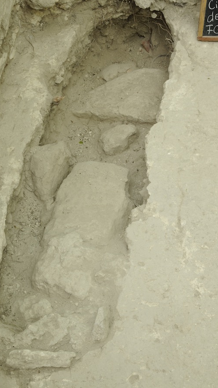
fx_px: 751
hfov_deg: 16.5
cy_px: 192
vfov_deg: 29.0
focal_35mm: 73
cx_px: 98
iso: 100
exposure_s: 1.6
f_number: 20
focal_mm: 46
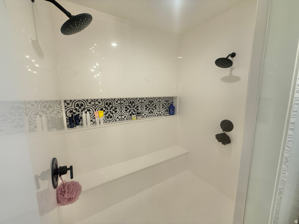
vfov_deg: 85.7
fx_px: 121
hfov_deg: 102.1
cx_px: 150
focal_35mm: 14
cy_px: 112
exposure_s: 1/120
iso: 80
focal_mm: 2.22
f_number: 2.2
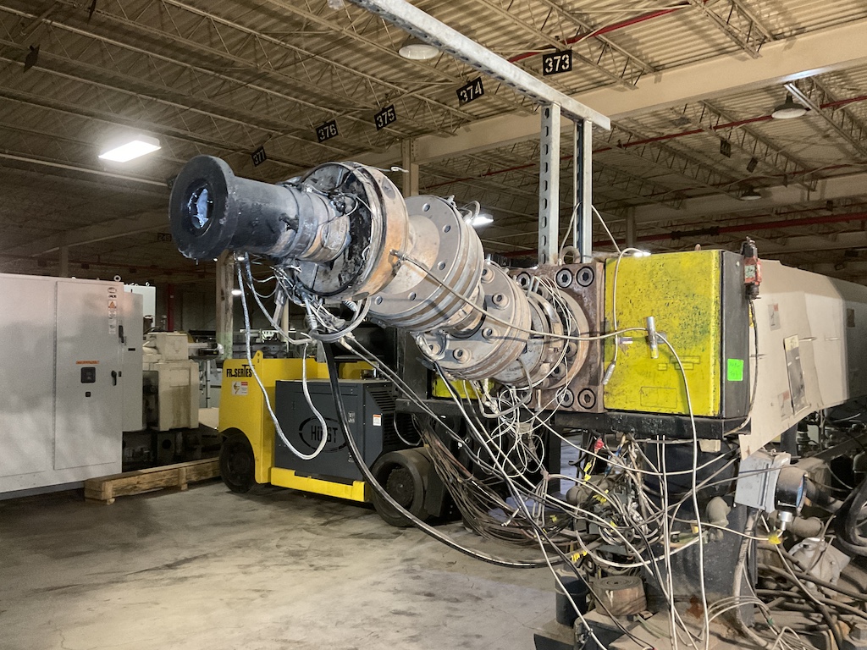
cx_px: 434
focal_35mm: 29
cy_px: 325
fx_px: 726
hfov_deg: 61.7
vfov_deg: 48.2
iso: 400
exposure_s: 1/30
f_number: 1.8
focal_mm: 3
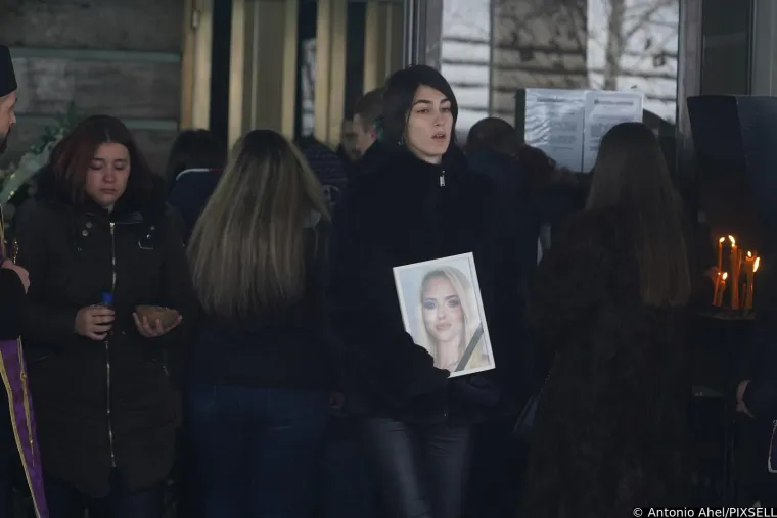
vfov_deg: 8.7
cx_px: 388
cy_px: 259
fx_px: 3389
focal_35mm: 157
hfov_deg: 13.1
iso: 1000
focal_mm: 105
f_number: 4
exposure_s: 1/200
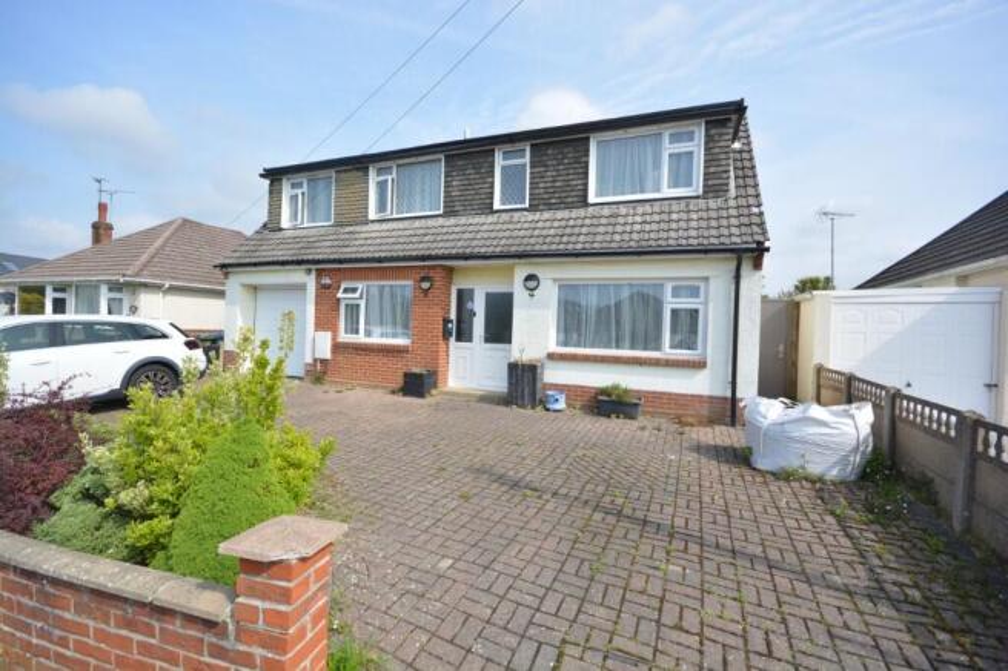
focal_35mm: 15
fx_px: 420
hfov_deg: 100.4
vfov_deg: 77.3
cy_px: 336
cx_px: 504
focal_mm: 10
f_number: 8
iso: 400
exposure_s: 1/800
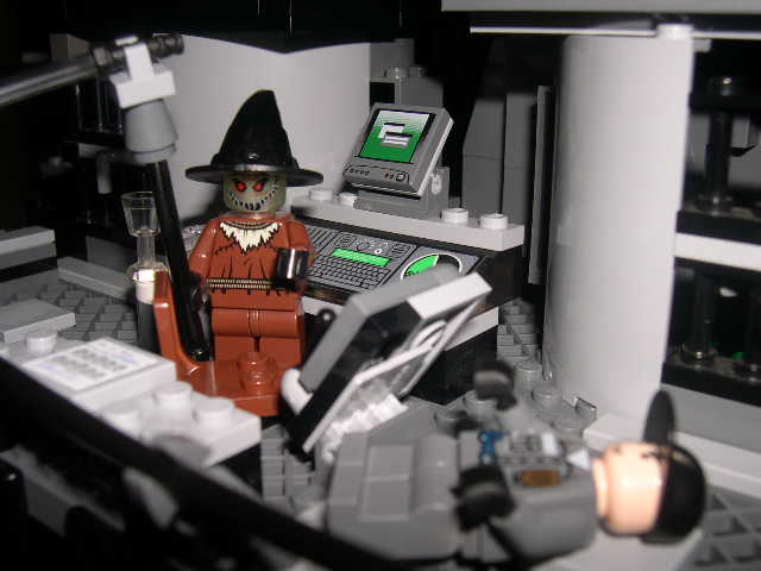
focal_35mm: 38
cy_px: 286
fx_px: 835
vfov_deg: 37.7
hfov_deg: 49.0
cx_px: 380
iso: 100
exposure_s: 1/60
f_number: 7.6
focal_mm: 8
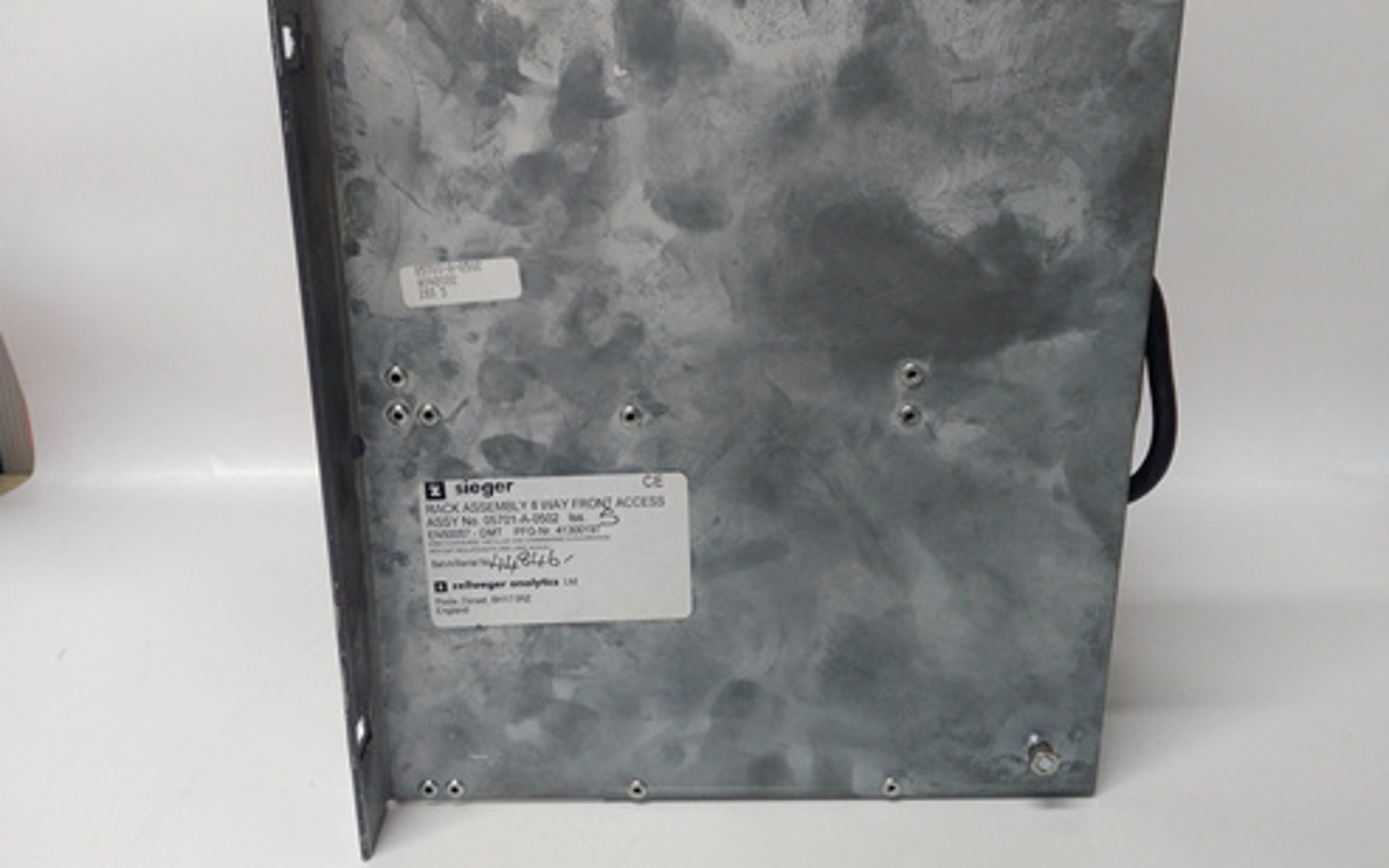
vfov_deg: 43.0
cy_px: 354
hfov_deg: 64.6
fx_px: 1098
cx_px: 696
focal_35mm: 29
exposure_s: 1/30
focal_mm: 3.79
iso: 190
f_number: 2
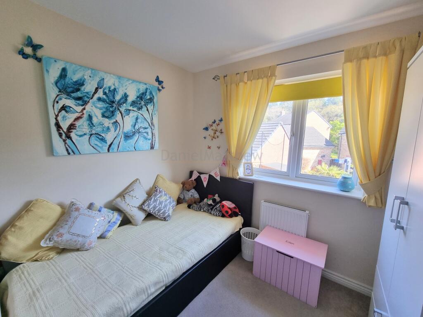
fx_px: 159
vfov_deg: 89.9
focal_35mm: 13
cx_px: 212
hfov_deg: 106.2
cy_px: 158
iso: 100
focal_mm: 2.2
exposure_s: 1/120
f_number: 2.2
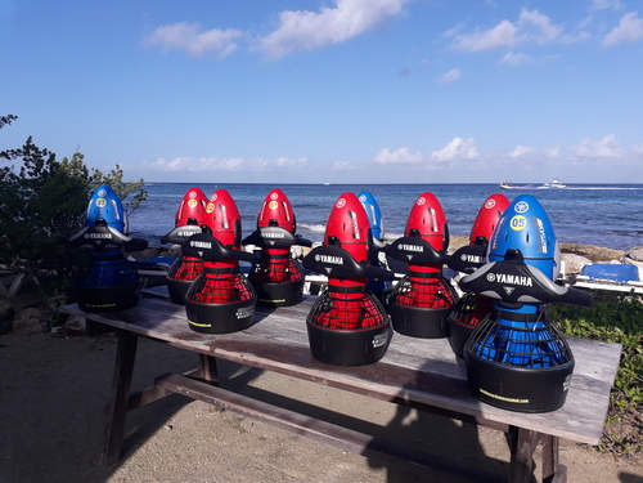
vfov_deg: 51.4
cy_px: 242
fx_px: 502
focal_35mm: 27
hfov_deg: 65.3
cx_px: 322
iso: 40
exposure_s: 1/2268
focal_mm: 3.6
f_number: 1.9
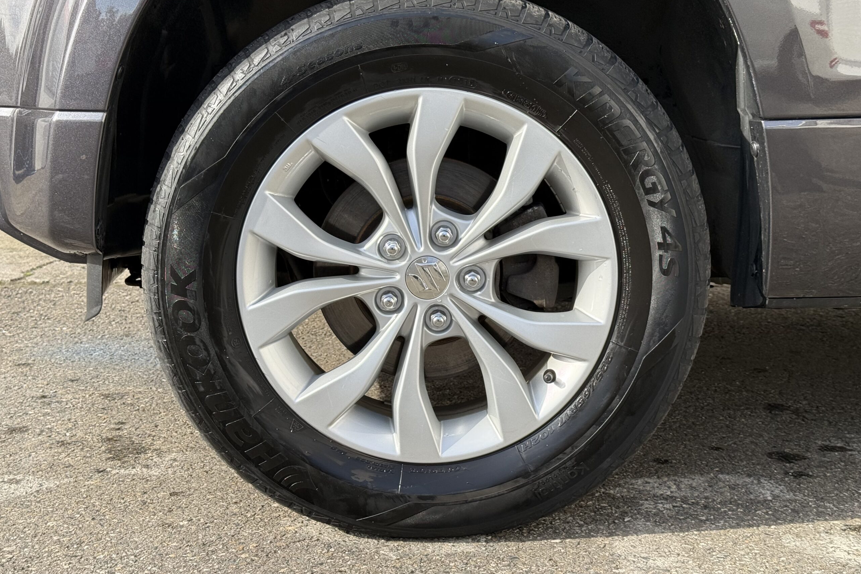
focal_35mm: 50
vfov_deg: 27.0
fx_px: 1196
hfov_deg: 39.6
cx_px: 430
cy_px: 261
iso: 80
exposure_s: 1/1242
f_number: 1.78
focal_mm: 6.76
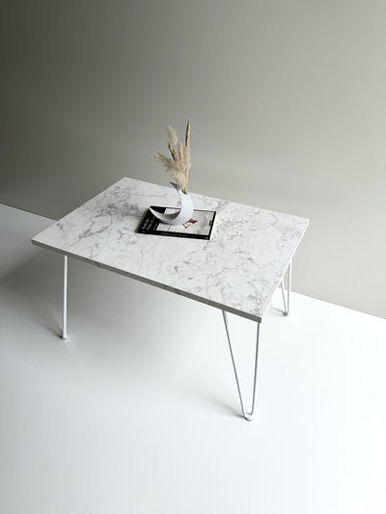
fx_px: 357
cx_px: 193
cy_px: 257
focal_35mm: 24
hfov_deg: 56.8
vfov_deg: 71.6
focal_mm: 6.76
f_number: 1.78
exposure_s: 1/1560
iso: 80
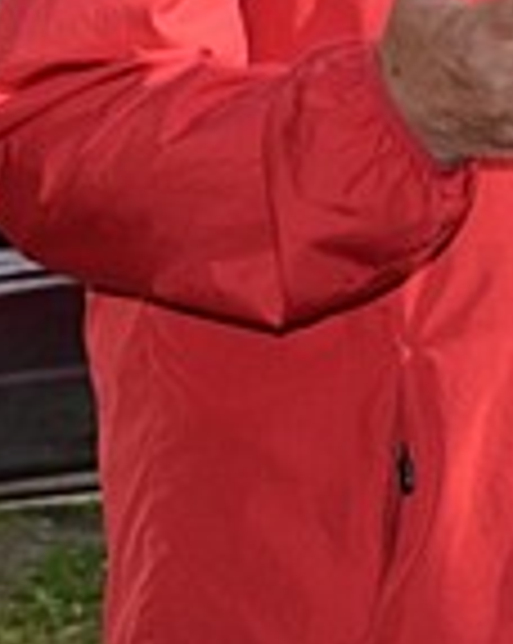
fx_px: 4089
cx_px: 621
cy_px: 34
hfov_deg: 7.1
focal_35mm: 215
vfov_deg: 9.0
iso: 100
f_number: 5.6
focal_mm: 34
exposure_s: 1/160
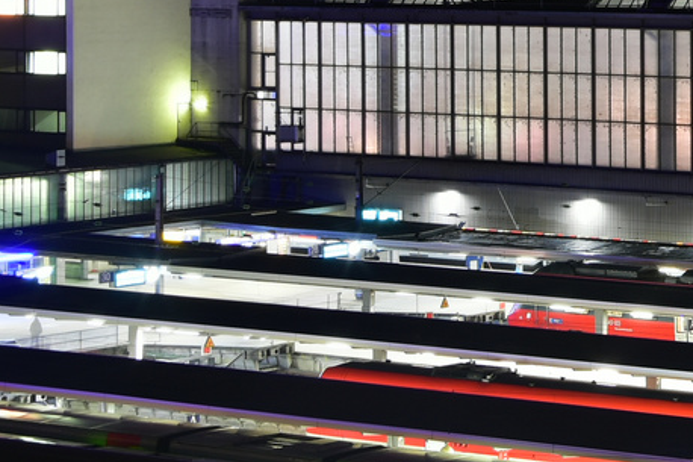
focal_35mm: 138
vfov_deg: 9.9
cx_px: 1055
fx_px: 2655
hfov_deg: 13.9
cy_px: -5
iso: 100
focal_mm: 26
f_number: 5.6
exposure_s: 8
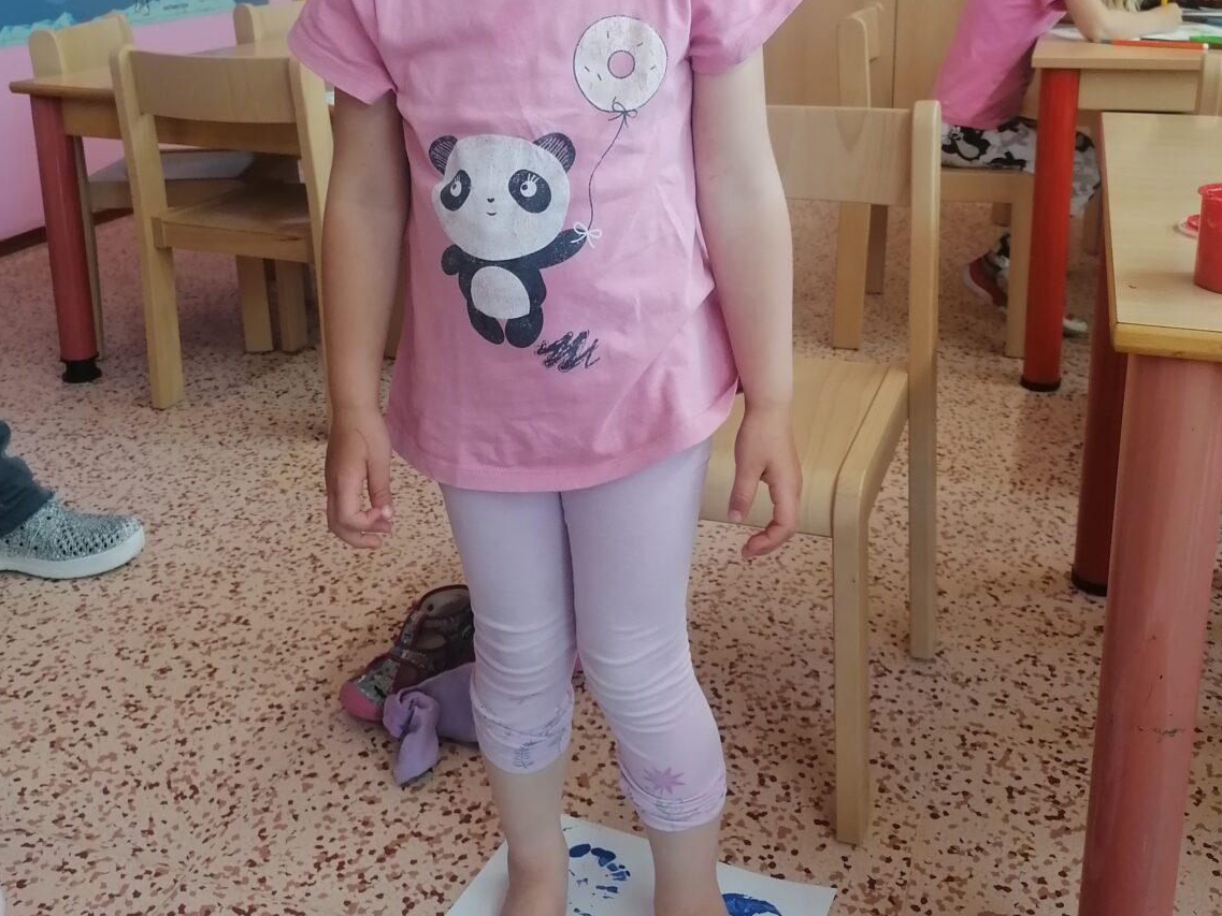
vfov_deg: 36.9
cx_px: 615
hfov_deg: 49.0
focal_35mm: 38
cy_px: 245
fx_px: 1342
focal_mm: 4.75
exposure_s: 1/50
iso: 125
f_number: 1.8
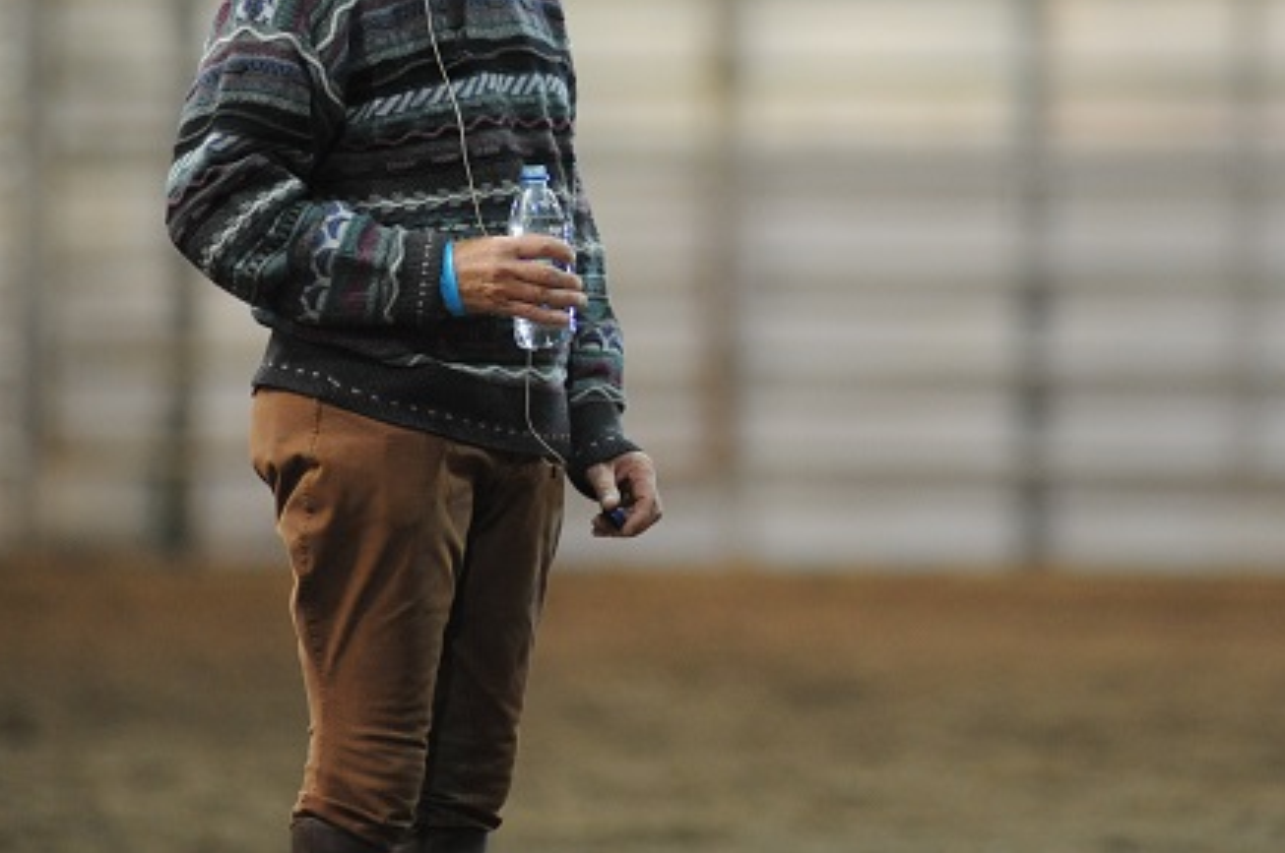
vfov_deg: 2.5
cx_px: 812
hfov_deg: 3.7
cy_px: 133
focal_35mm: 552
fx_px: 19681
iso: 2500
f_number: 2.8
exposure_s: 1/200
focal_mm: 300
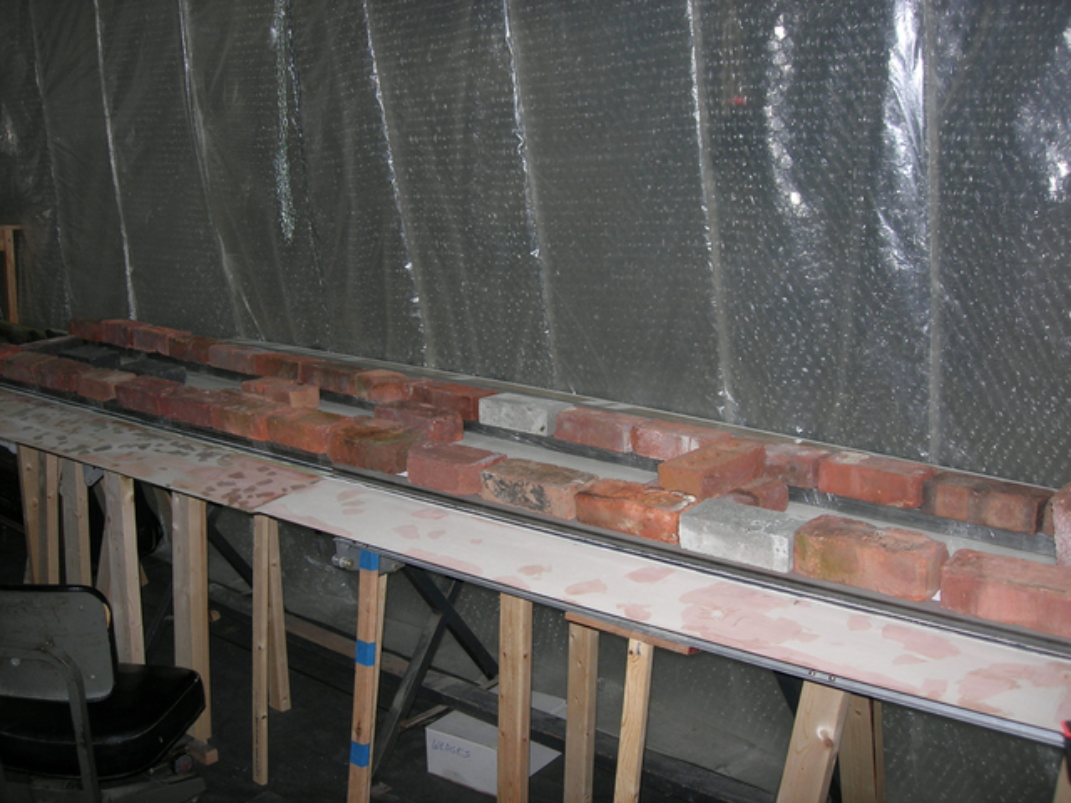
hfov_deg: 49.0
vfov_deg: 37.7
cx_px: 536
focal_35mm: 38
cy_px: 402
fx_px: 1176
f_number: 2.8
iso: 64
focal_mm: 7.8
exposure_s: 1/60.1
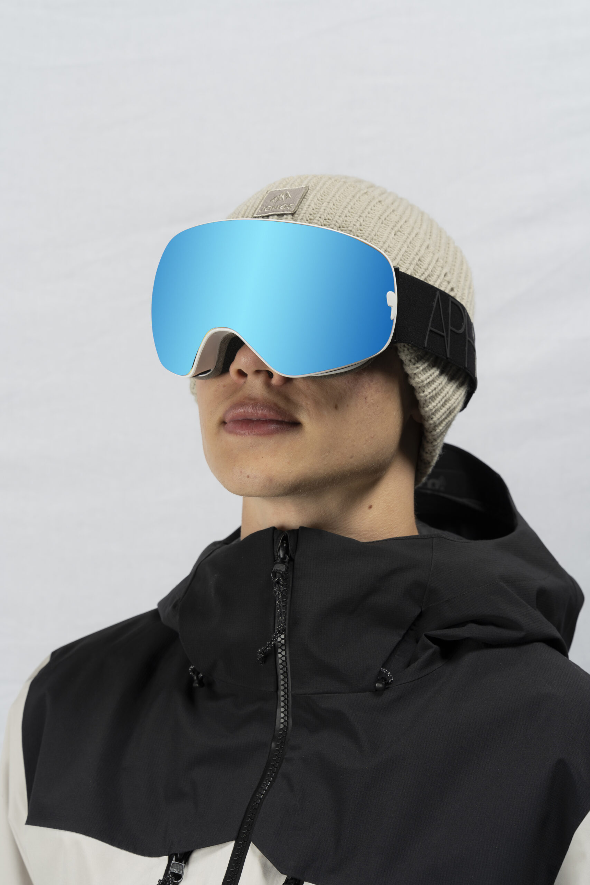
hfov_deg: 20.6
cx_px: 295
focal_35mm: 66
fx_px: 1622
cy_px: 442
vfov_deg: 30.5
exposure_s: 1/125
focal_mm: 66
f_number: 8
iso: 100
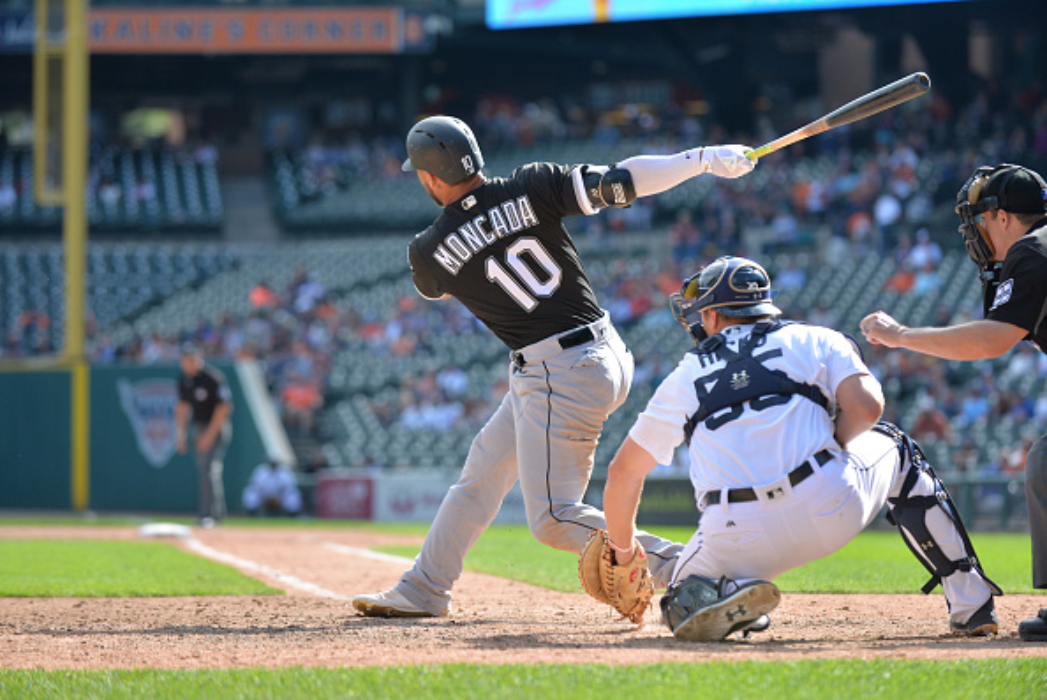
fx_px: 5821
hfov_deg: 10.3
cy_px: 350
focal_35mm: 200
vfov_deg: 6.9
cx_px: 524
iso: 640
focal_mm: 200
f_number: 4
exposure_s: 1/2500
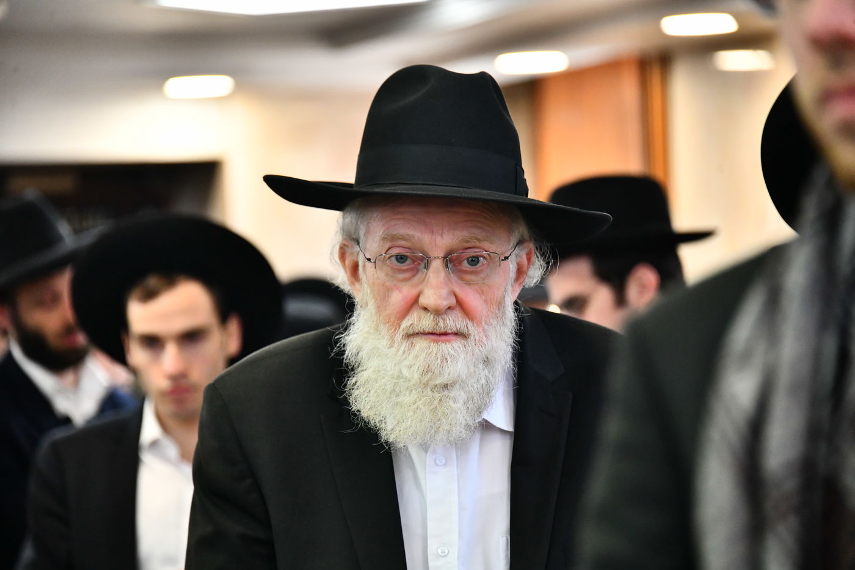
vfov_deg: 6.5
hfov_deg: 9.8
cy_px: 285
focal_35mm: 210
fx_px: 4987
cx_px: 428
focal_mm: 210
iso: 3200
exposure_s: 1/250
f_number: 5.6
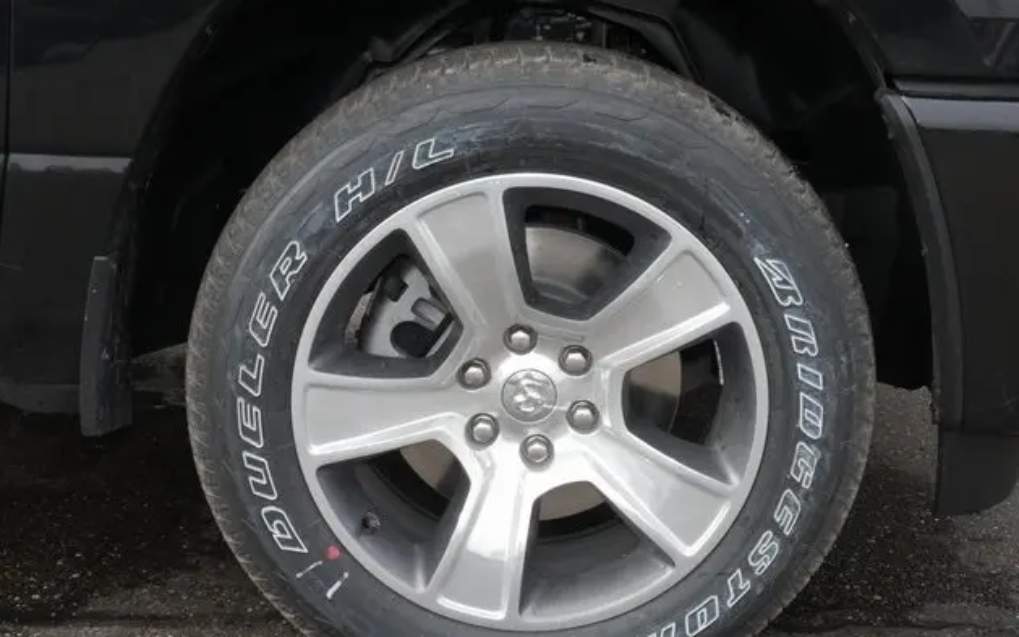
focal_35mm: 54
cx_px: 504
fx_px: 1500
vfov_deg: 24.0
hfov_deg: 37.5
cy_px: 348
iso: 800
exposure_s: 1/60
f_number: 20
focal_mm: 25
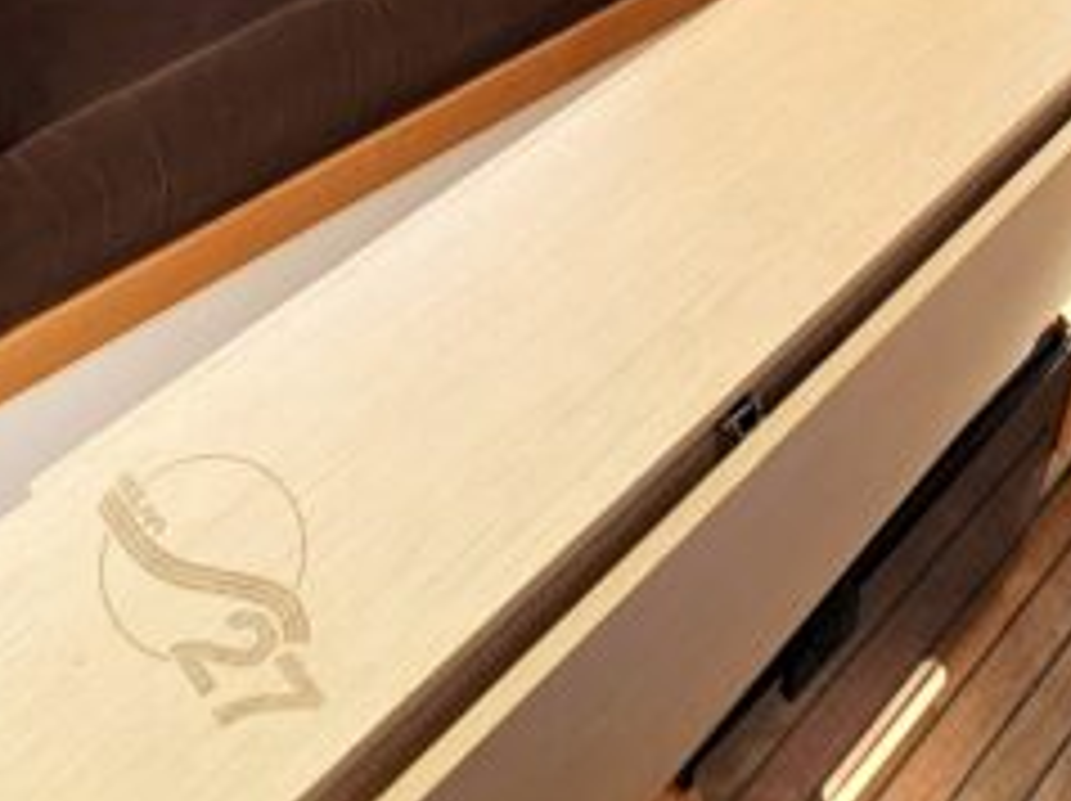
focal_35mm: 42
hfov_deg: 44.7
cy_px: -202
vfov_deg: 28.8
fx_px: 1298
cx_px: 608
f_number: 2.2
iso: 80
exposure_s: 1/208
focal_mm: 2.2
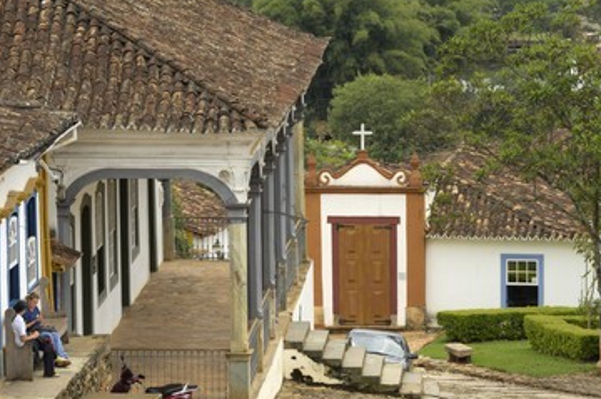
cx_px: 323
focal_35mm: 179
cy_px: 212
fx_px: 2984
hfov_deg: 11.5
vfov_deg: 7.6
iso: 100
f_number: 6.7
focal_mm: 102
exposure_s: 1/160
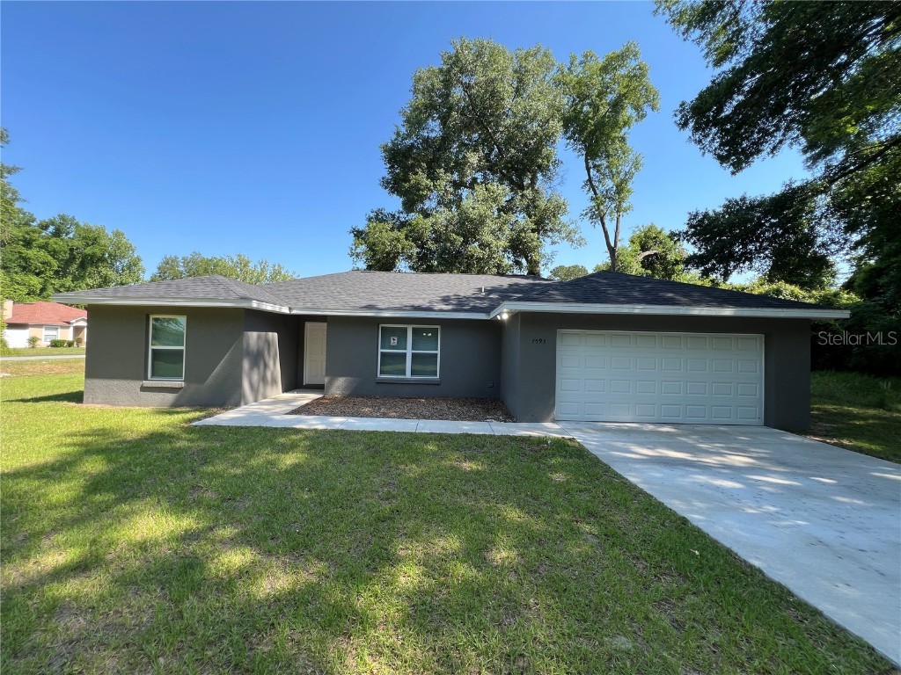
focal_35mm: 13
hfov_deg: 106.2
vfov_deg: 89.9
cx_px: 450
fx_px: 338
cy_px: 338
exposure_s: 1/346
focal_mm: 1.57
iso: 32
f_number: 1.8
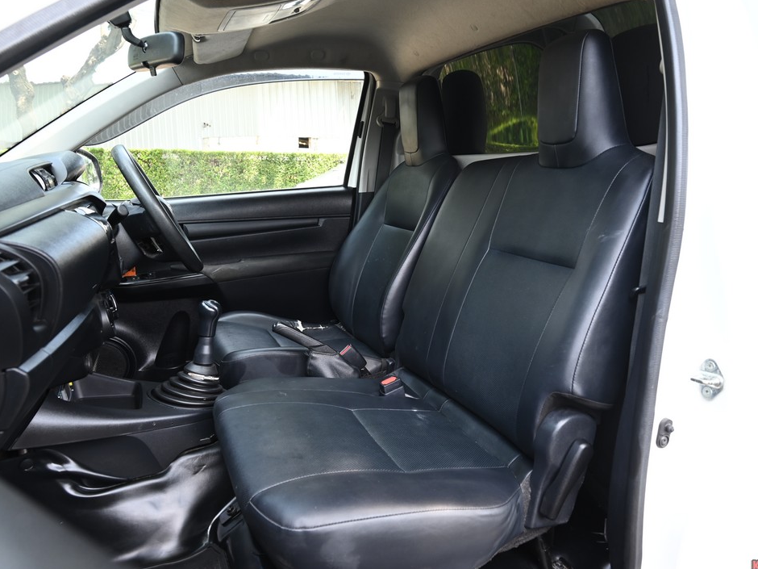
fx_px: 591
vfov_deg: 51.4
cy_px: 281
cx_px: 415
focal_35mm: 27
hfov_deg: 65.2
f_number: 7.1
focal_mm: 24
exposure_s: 1/80
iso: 500
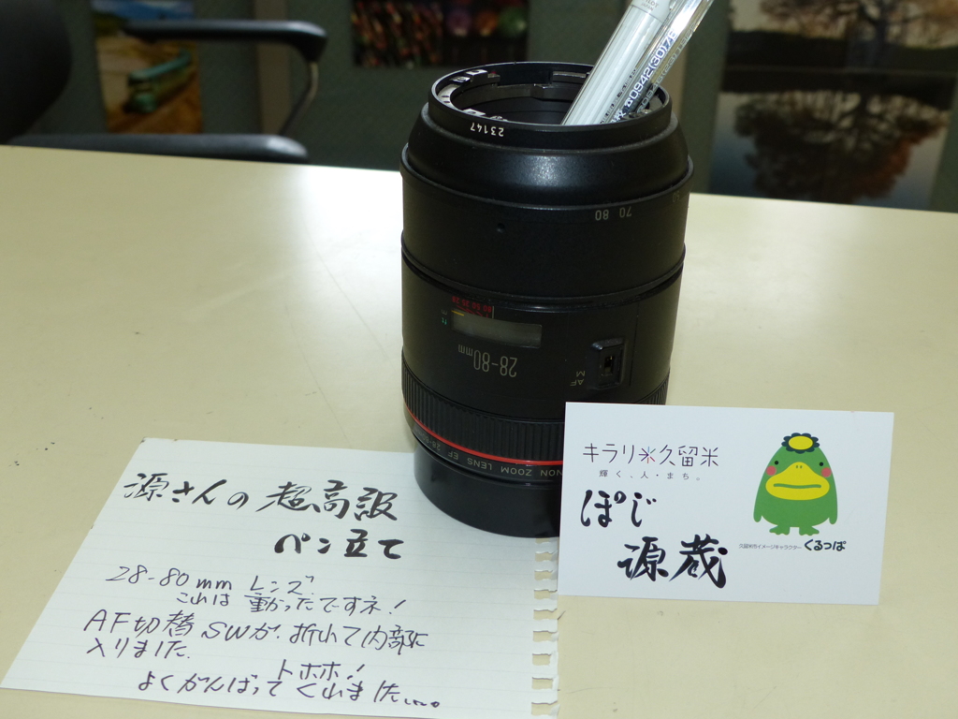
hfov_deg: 47.9
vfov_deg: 36.8
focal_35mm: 39
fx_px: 1079
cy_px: 360
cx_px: 479
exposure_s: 1/200
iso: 200
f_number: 2.8
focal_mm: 7
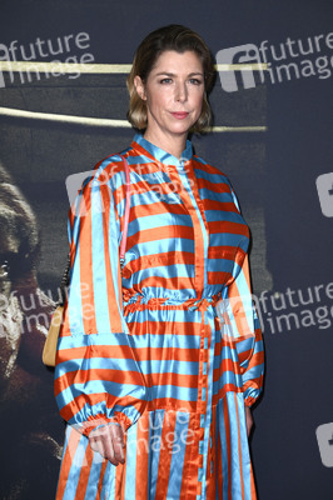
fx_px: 1390
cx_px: 166
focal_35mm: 100
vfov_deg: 20.4
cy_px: 250
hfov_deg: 13.7
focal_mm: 100
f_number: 5.6
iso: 640
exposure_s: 1/200
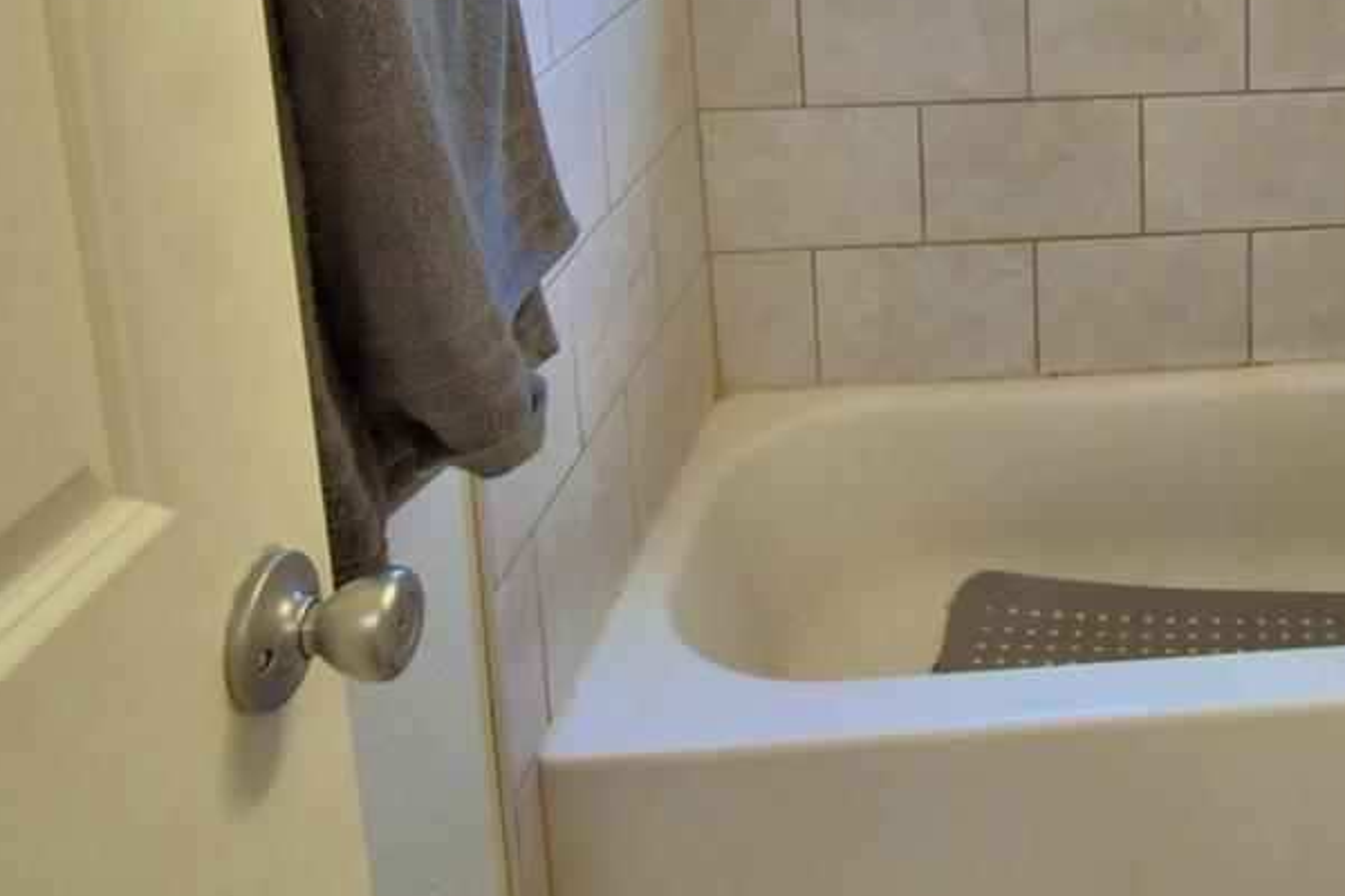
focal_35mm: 40
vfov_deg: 30.3
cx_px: 1273
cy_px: -60
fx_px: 1494
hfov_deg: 43.2
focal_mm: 10
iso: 400
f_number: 4.5
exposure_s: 1/125
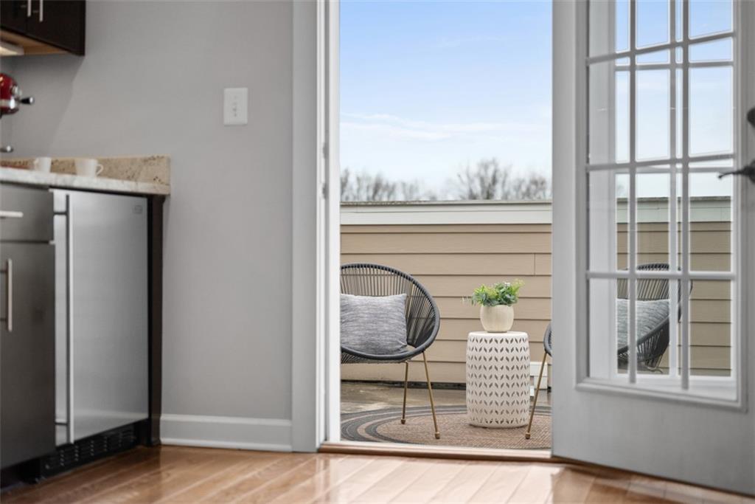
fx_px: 1049
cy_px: 252
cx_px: 378
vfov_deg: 27.0
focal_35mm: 50
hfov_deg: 39.6
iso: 400
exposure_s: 1/1000
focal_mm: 50
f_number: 1.8
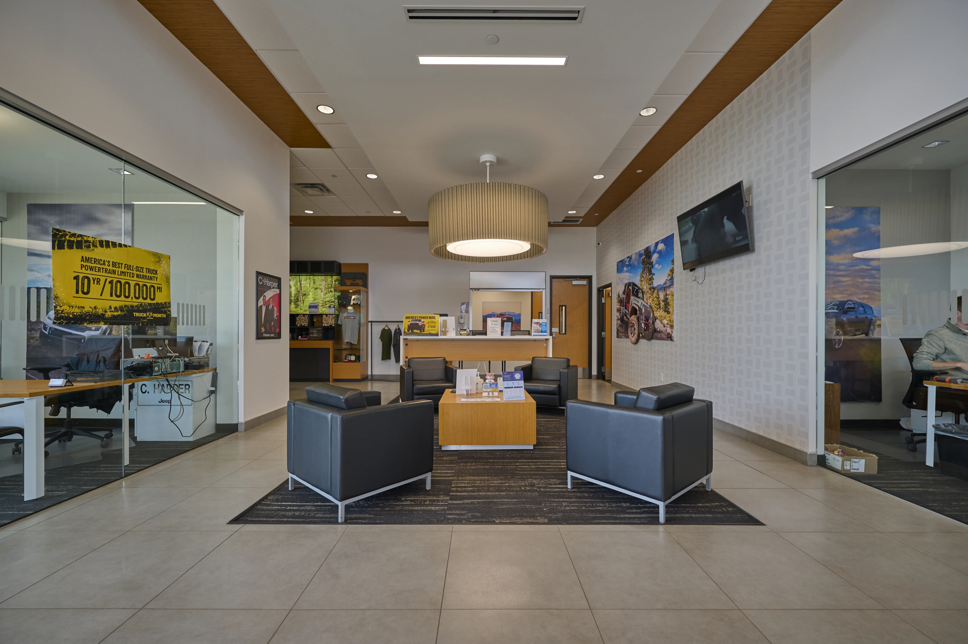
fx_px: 376
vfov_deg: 81.1
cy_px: 322
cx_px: 484
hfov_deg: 104.3
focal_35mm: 14
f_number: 3.5
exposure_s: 1/250
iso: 250
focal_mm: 14
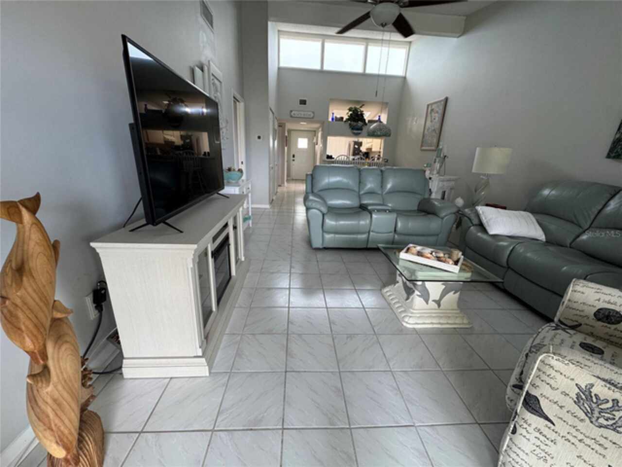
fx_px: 252
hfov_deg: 102.1
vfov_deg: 85.7
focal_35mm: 14
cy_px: 234
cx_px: 311
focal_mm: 2.22
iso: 160
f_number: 2.2
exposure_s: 1/60
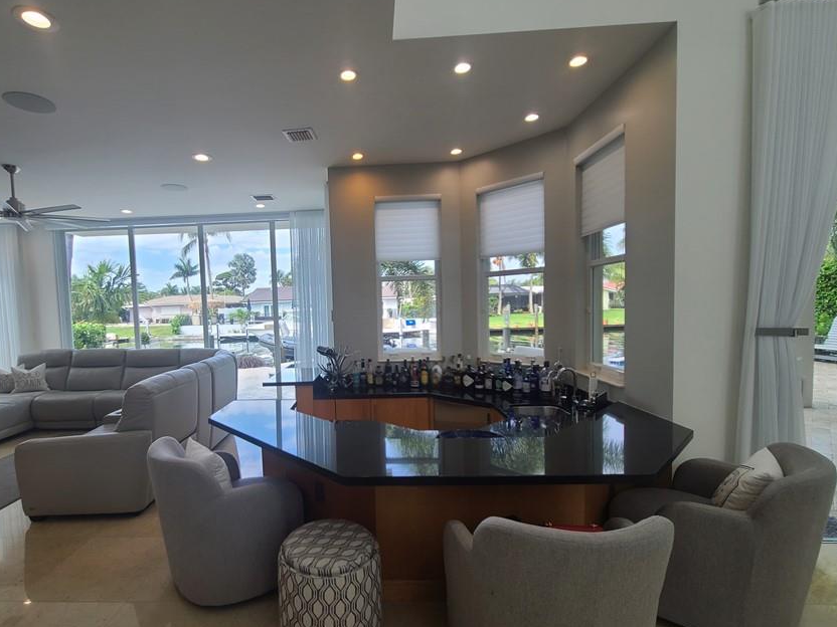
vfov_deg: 78.1
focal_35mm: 16
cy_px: 325
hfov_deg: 93.9
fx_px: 387
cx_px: 361
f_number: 2.2
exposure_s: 1/228
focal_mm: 2.2
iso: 64
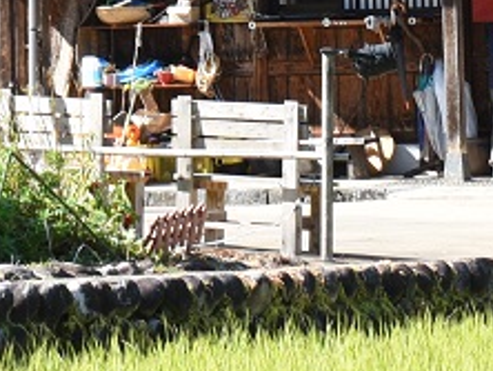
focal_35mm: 415
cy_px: -713
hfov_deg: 4.7
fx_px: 5917
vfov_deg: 3.5
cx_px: -153
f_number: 10
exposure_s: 1/13
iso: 100
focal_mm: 48
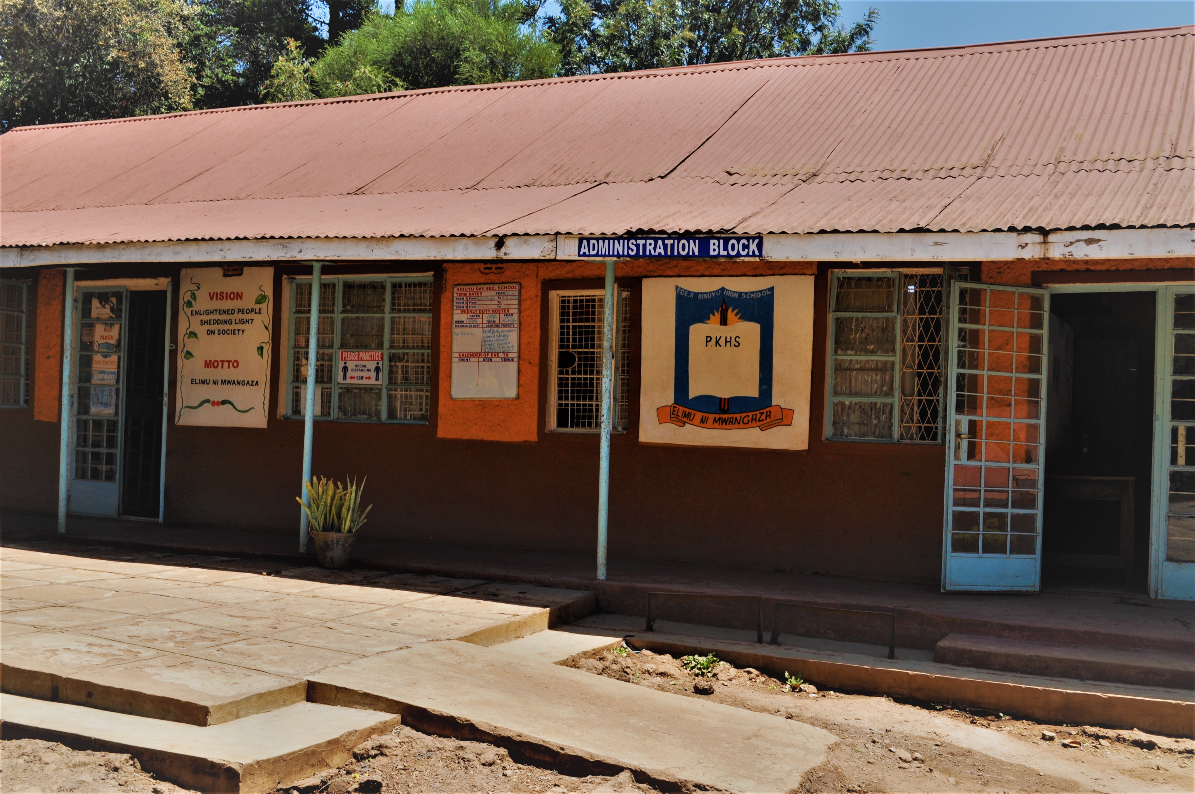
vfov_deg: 30.8
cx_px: 598
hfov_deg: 45.0
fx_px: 1442
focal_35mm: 44
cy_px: 397
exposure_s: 1/320
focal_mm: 29
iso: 200
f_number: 9
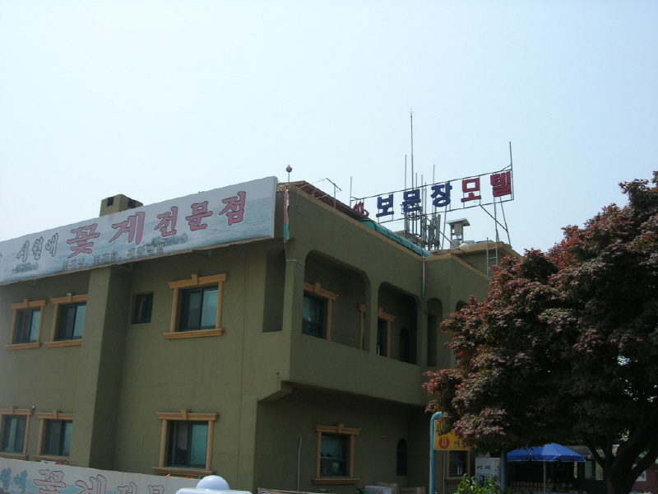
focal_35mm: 38
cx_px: 329
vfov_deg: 37.7
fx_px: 722
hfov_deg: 49.0
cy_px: 247
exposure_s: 1/737
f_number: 4.8
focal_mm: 7.8
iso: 64
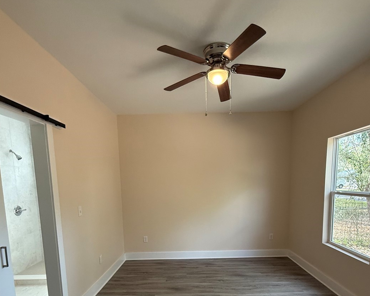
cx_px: 188
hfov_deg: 77.6
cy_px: 211
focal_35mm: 21
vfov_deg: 62.9
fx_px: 230
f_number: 2.2
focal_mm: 2.22
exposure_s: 1/120
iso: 250
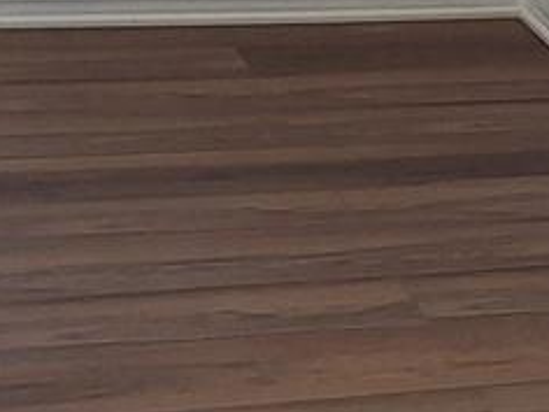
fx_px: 2474
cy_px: -126
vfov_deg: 9.3
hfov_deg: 12.2
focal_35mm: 156
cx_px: 772
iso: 40
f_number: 1.8
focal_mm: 5.54
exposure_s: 1/564
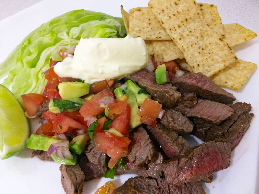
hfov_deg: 61.7
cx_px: 130
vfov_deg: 48.2
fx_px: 217
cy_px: 97
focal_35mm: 29
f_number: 2.2
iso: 320
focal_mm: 4.15
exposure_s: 1/33
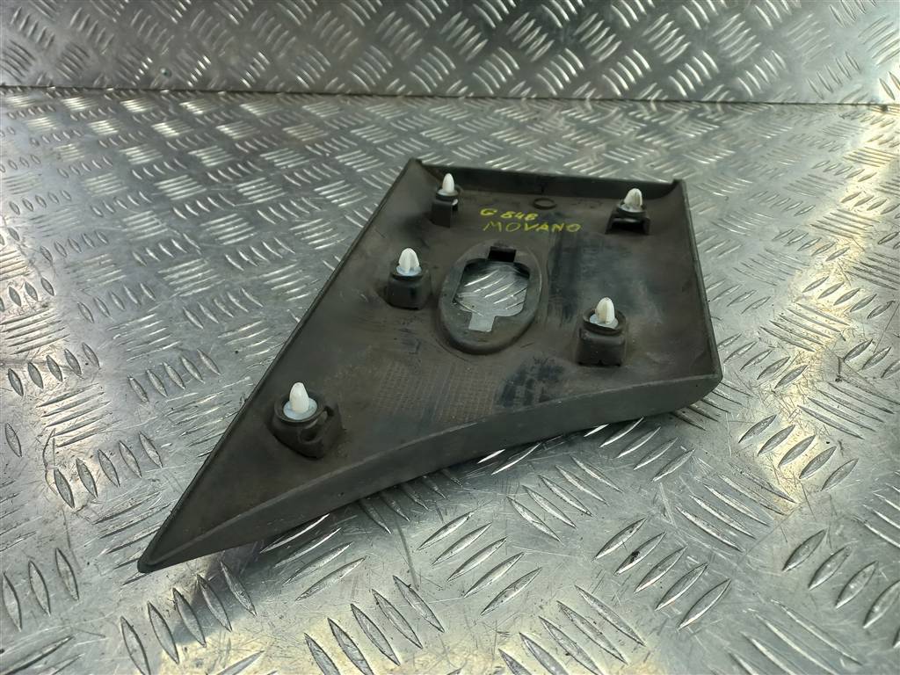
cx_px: 450
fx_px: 650
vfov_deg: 54.9
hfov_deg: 69.4
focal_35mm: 25
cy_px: 338
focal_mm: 4.6
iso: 50
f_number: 1.8
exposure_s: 1/50
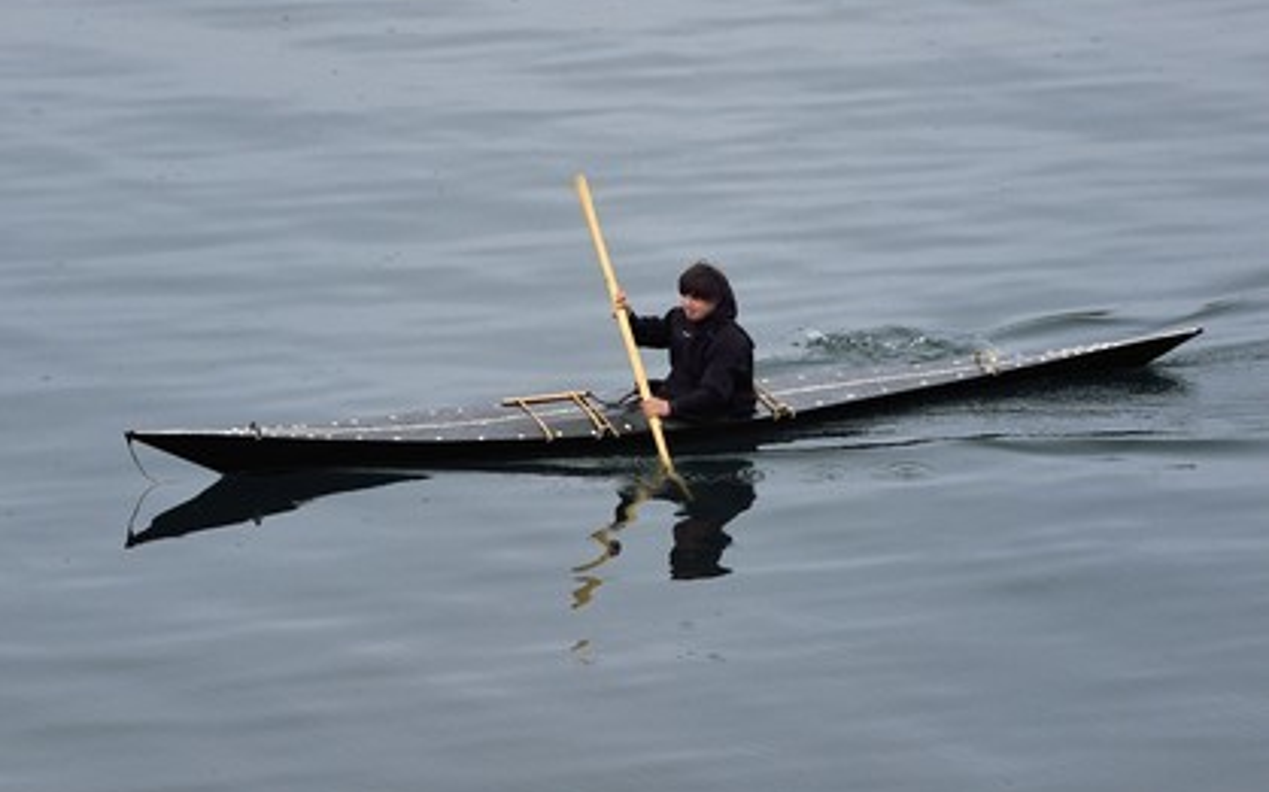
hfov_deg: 10.2
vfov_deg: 6.4
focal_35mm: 205
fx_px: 7088
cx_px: 634
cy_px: 385
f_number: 7.1
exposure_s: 1/250
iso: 800
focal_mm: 200
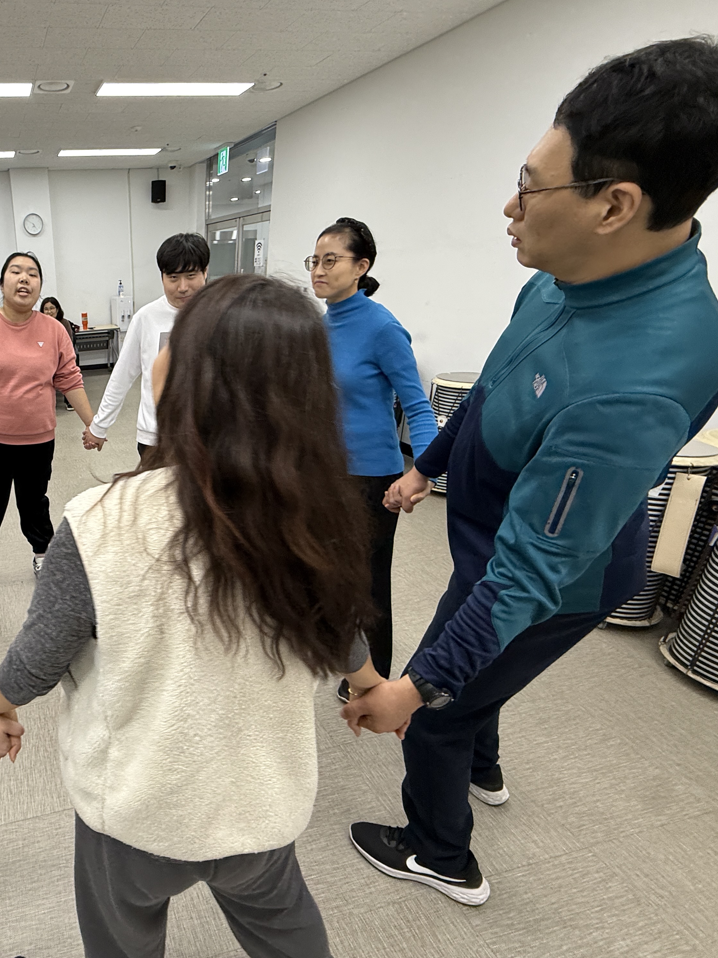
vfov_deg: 84.7
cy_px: 474
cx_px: 97
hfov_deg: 60.2
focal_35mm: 19
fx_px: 525
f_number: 2.2
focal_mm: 2.22
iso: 160
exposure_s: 1/120
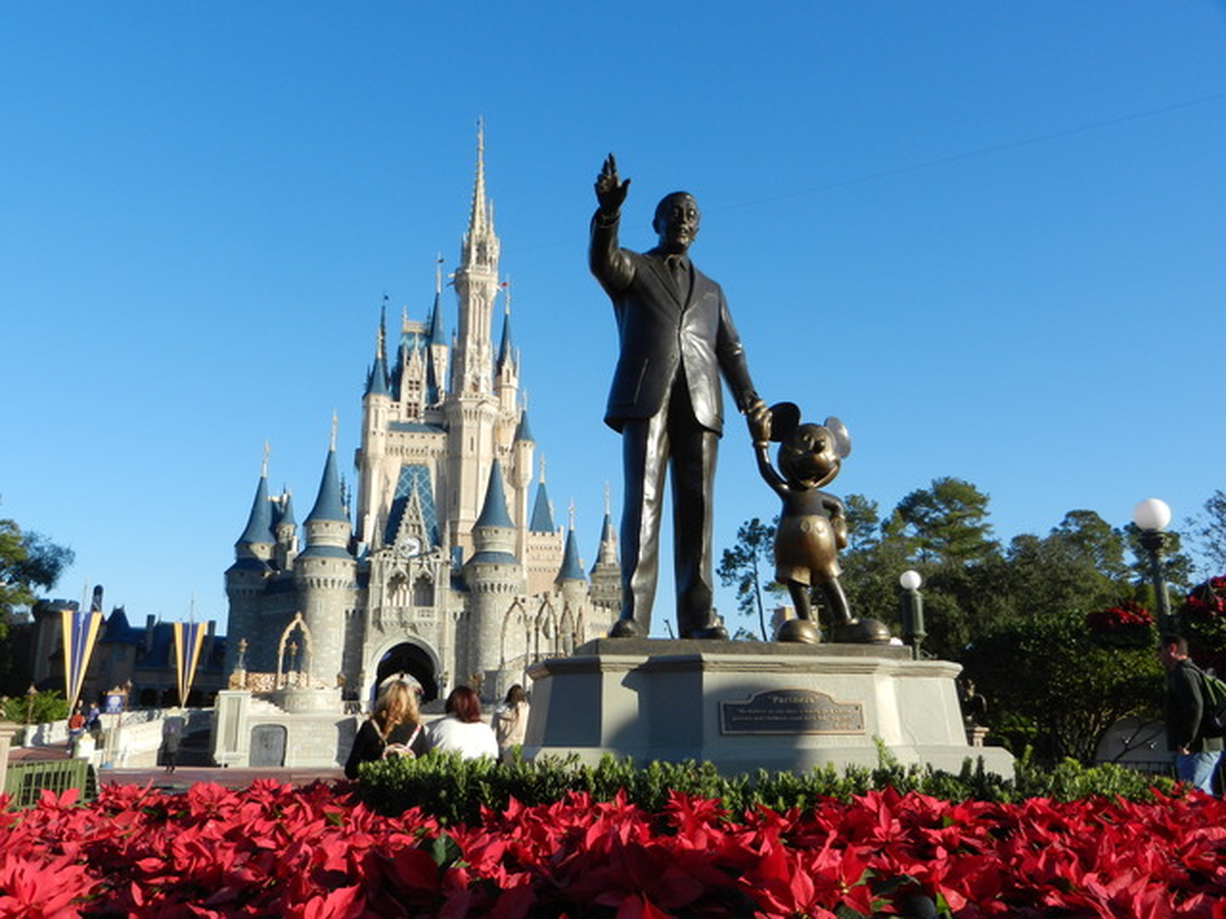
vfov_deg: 48.2
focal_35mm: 29
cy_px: 460
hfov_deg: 61.7
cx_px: 613
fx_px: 1027
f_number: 3.6
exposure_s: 1/1000
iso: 160
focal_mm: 5.1
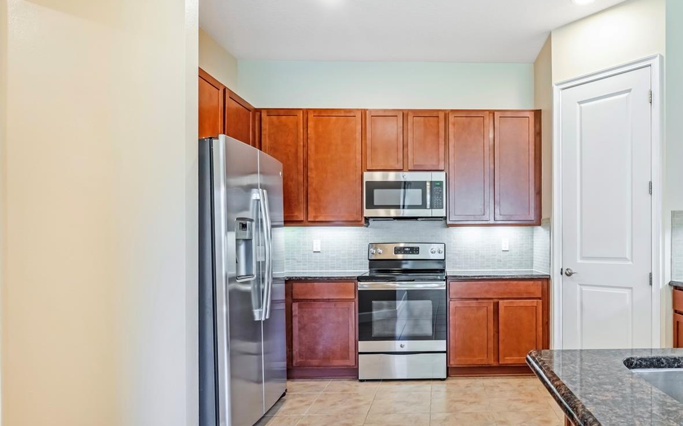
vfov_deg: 53.3
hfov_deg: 75.6
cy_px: 254
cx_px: 452
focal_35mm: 23
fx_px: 422
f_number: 9
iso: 250
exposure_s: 1/125
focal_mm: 11
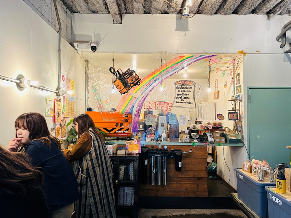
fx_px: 210
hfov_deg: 69.4
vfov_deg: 54.9
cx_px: 147
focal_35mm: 25
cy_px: 108
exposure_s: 1/92
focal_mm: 6.86
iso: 250
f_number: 1.78
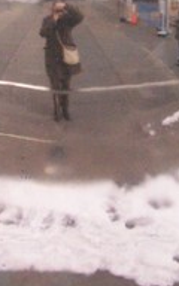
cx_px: 45
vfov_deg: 16.4
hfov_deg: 10.4
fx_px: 983
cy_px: 57
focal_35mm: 126
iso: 400
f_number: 2.8
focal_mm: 6.3
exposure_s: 1/60
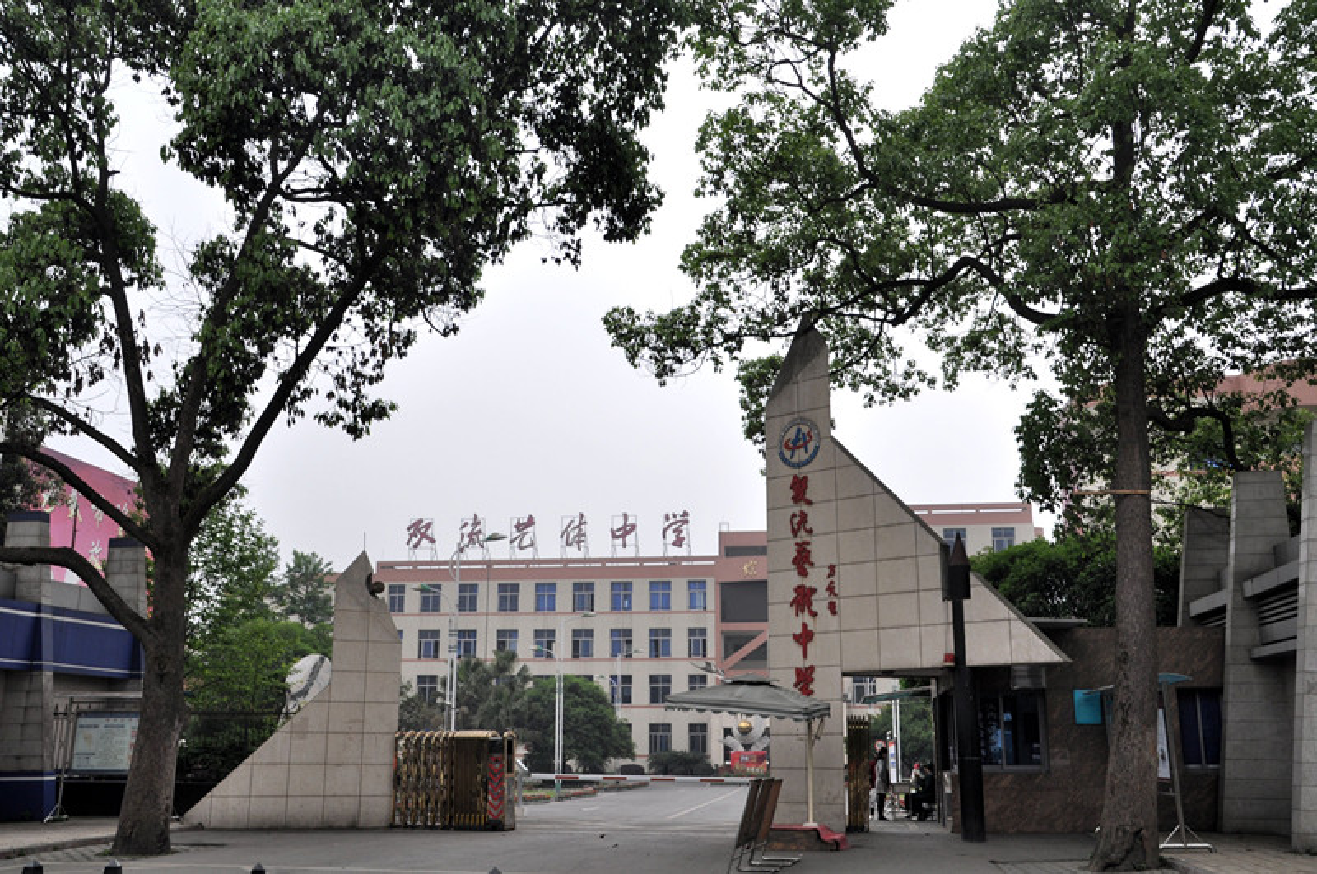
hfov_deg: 59.6
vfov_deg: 41.6
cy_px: 437
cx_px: 658
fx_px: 1151
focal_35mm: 32
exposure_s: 1/100
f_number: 13
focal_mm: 21
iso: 200
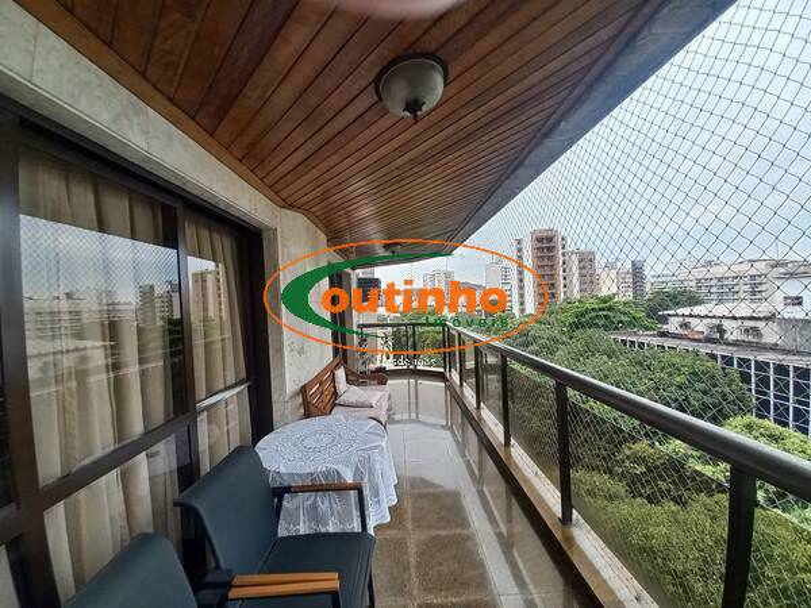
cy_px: 304
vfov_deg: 89.9
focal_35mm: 13
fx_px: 305
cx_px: 406
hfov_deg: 106.2
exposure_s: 1/237
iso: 40
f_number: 2.2
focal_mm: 1.42
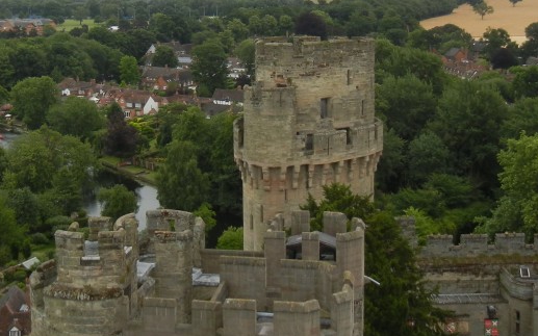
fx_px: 924
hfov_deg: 32.3
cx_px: 200
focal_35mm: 63
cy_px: 66
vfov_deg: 20.4
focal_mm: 5.4
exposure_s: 1/804
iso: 160
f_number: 3.5
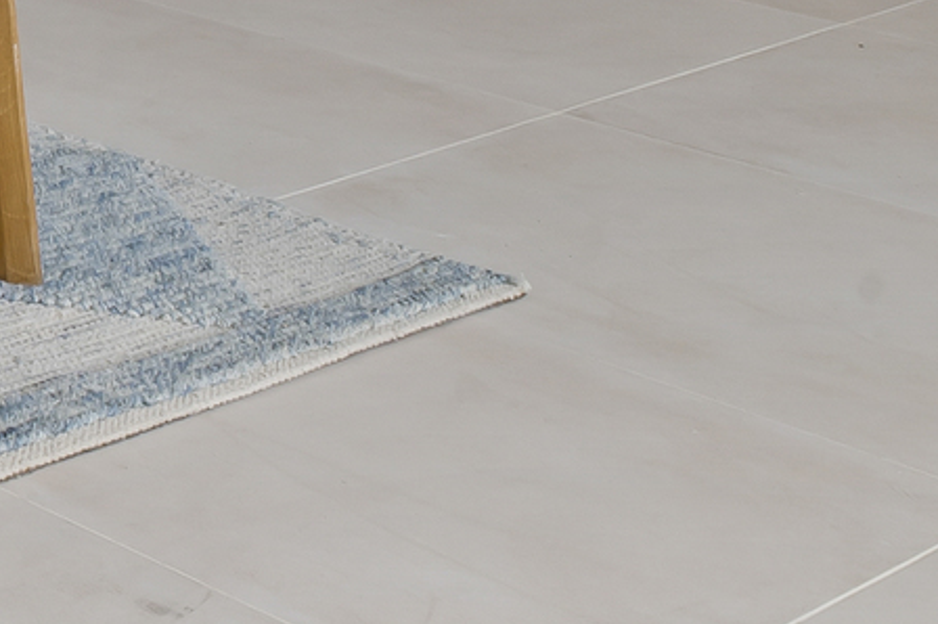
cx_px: -1210
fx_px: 2369
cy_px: -617
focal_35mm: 91
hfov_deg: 15.1
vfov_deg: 13.0
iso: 250
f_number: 11
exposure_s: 1/160
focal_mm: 17
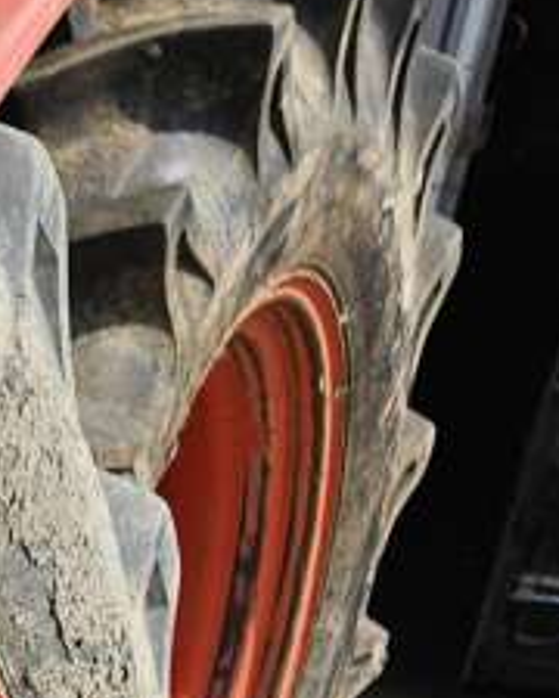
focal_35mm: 133
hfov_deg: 9.7
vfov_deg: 12.1
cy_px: 1571
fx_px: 2750
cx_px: -947
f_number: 1.8
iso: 25
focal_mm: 5.4
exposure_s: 1/1593
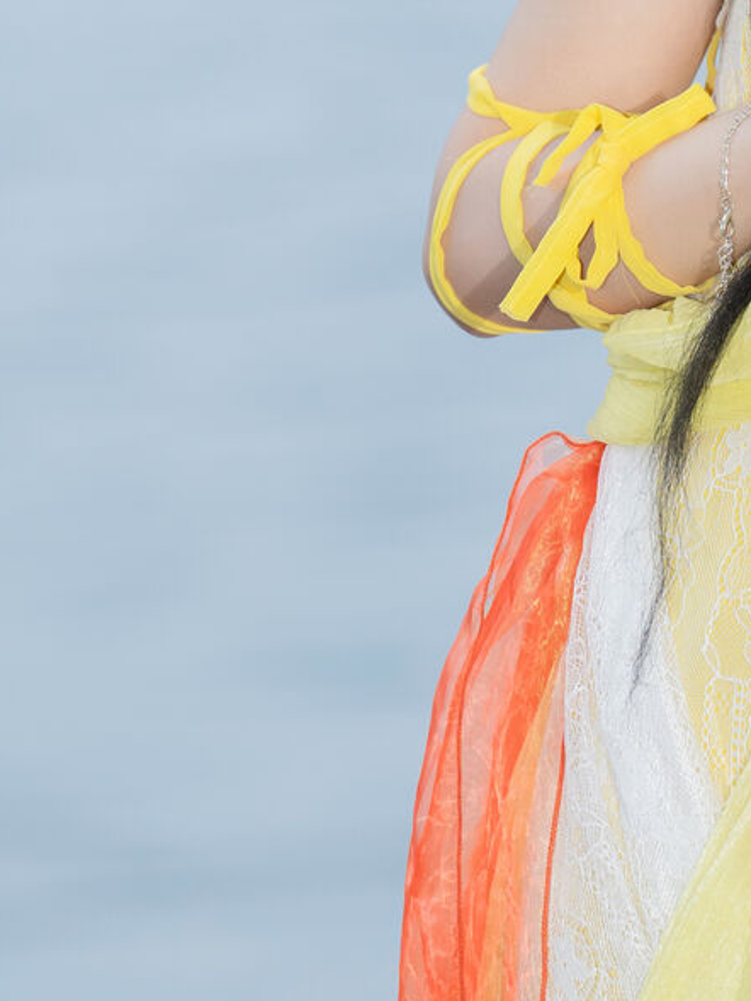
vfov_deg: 4.7
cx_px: 989
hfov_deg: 3.5
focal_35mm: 420
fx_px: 12145
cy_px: -199
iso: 1250
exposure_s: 1/250
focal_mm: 143
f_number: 4
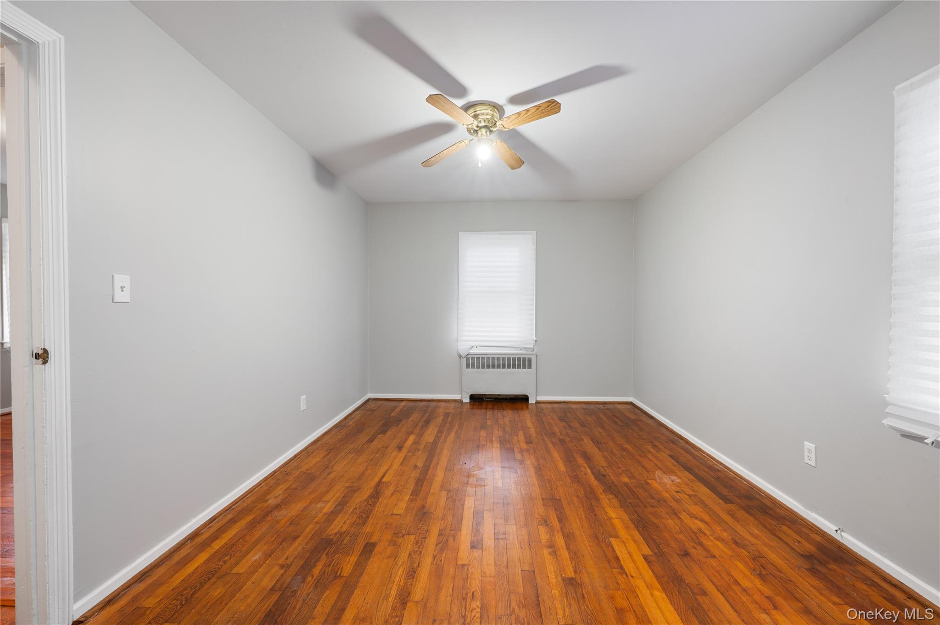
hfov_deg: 104.3
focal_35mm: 14
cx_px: 470
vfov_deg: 81.1
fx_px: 365
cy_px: 312
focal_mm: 14
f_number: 14
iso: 400
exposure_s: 1.3
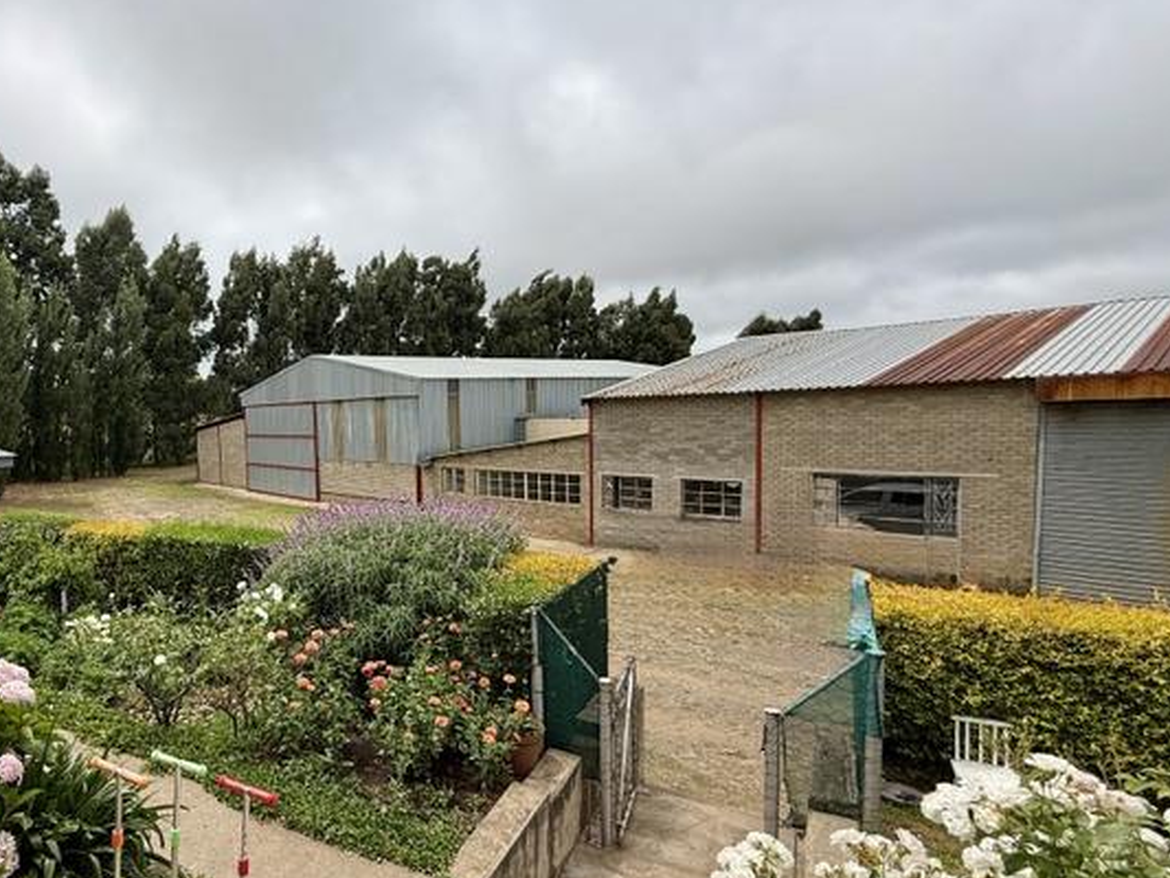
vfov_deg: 63.4
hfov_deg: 74.4
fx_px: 710
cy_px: 470
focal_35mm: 21
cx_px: 320
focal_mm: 2.22
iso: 64
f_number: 2.2
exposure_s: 1/2320
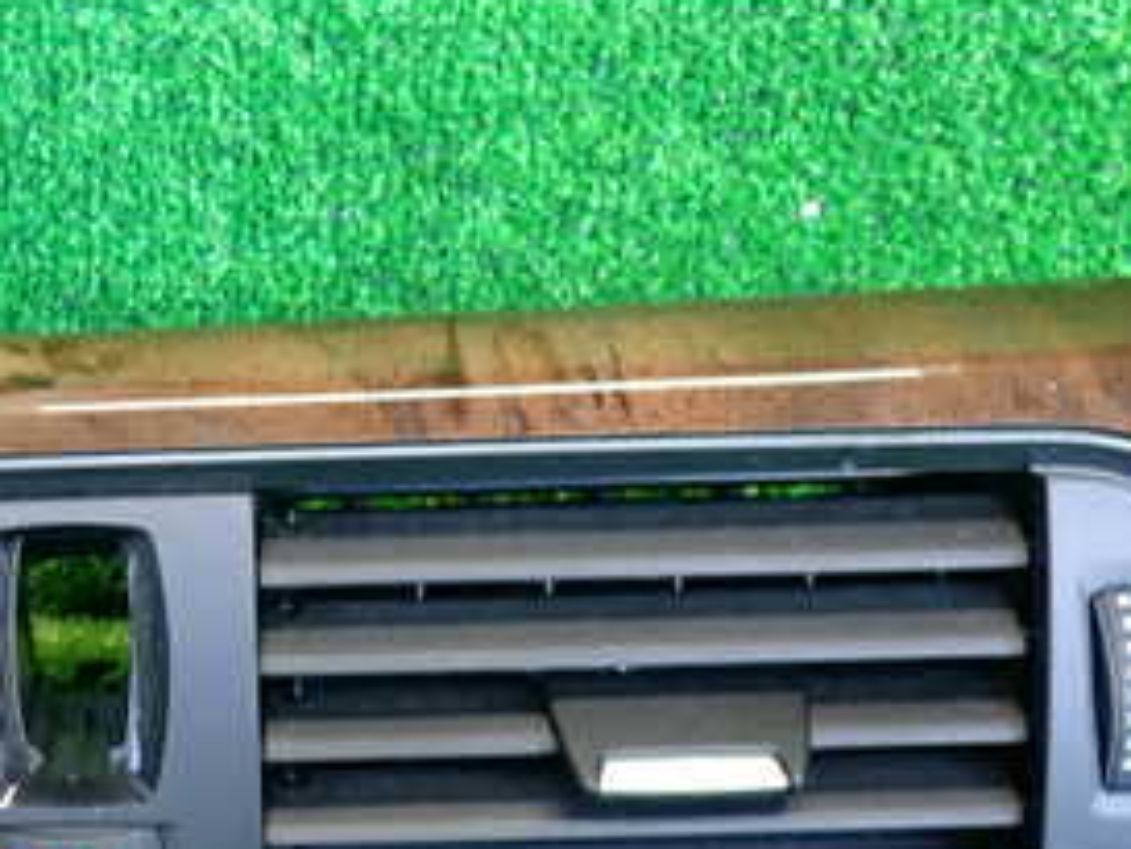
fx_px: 2157
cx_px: 46
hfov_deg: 27.9
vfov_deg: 22.1
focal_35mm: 66
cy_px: 613
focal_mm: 5.4
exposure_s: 1/30
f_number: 2.3
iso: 250
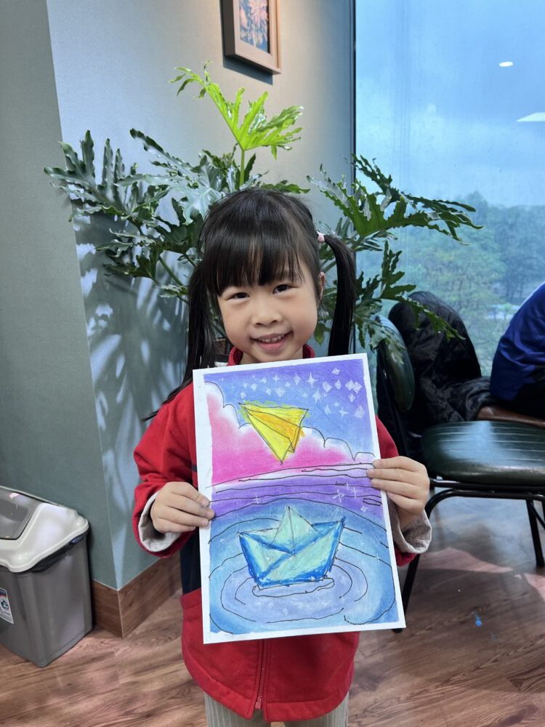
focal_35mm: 26
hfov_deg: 53.1
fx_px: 546
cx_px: 272
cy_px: 364
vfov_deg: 67.3
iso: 80
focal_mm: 5.7
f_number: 1.5
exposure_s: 1/100
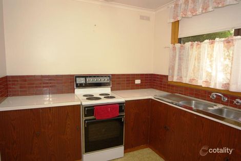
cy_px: 80
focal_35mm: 22
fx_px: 151
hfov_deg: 77.3
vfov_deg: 56.1
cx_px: 120
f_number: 4
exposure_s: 1/60
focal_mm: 15
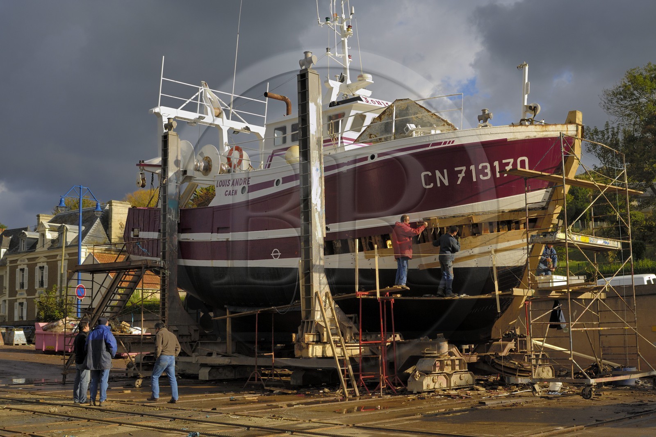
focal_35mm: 42
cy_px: 218
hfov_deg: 46.4
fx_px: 765
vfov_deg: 31.9
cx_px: 328
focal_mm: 28
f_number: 7.1
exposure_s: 1/160
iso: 100
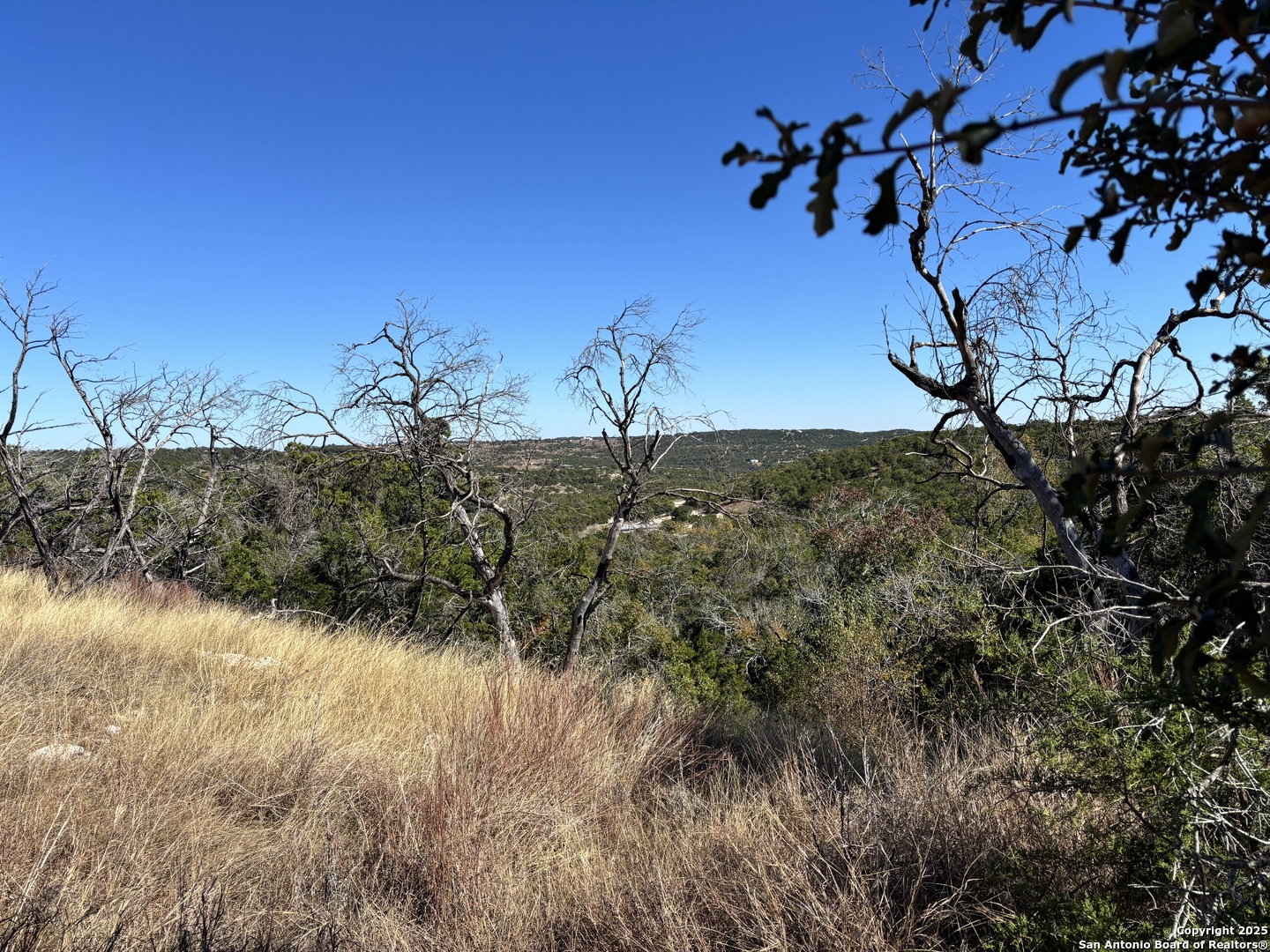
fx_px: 954
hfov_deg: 67.3
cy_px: 476
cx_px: 635
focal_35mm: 26
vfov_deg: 53.1
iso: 50
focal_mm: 5.96
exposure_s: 1/3413
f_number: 1.6
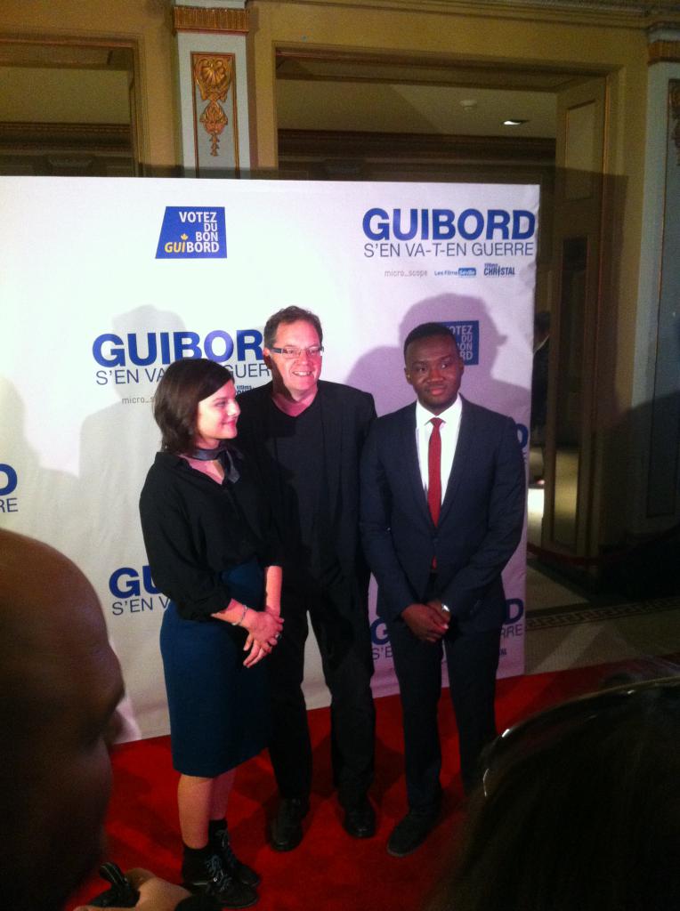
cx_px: 340
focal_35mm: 35
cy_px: 456
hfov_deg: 40.6
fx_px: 920
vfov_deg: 52.7
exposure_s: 1/15
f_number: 2.8
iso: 500
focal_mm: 3.85
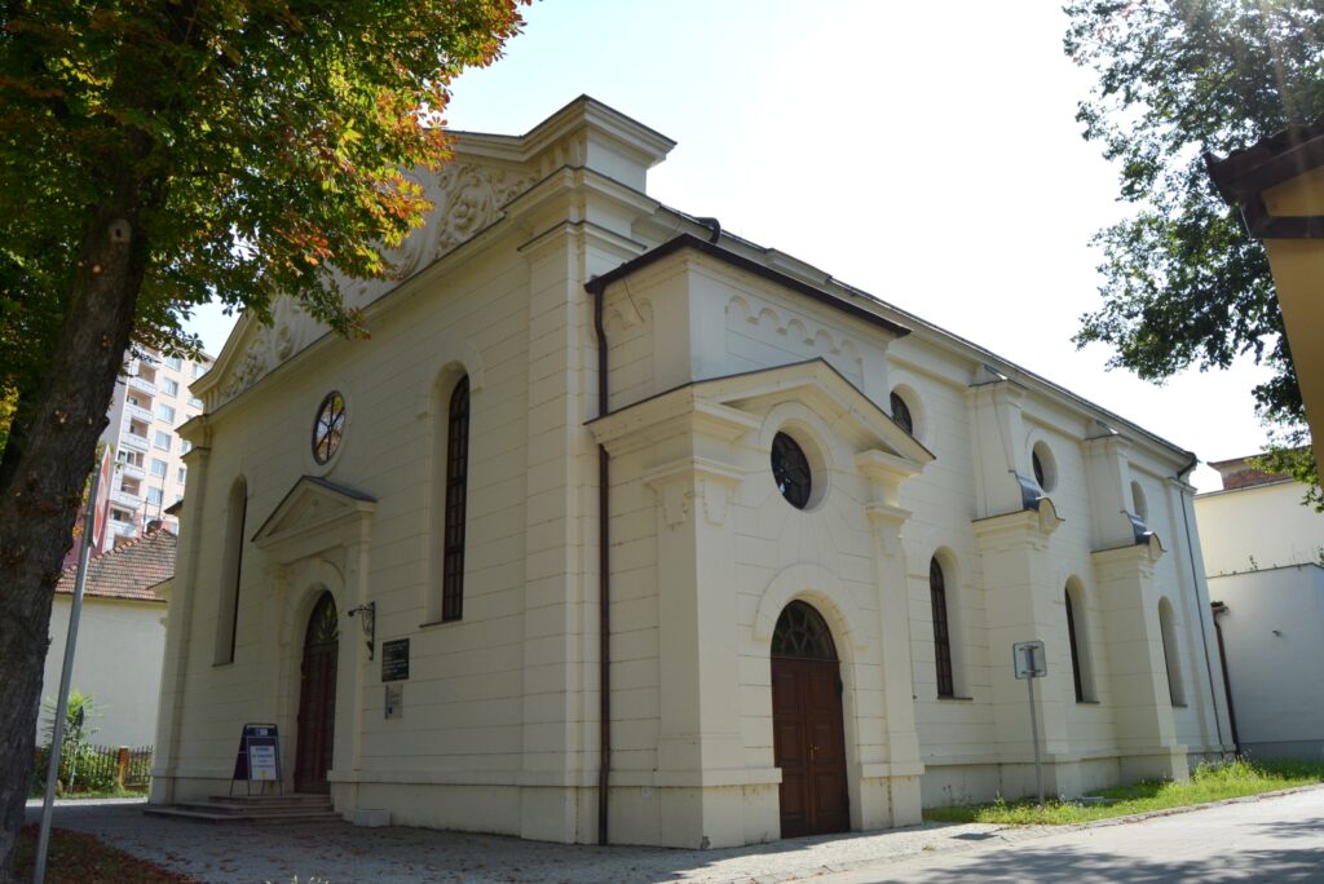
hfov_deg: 67.4
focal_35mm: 27
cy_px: 442
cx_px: 662
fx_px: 994
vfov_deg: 48.0
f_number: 10
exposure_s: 1/400
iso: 200
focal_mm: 18
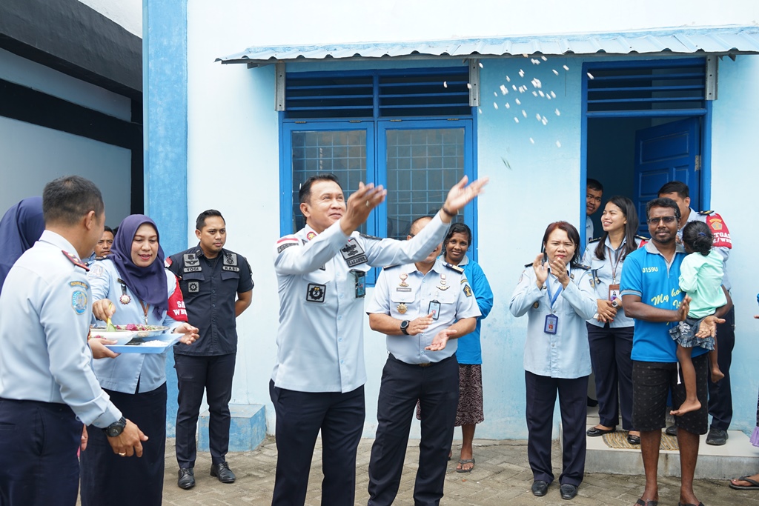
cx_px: 380
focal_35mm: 34
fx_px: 717
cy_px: 253
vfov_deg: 38.9
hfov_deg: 55.8
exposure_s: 1/80
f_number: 5.6
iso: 100
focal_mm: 34
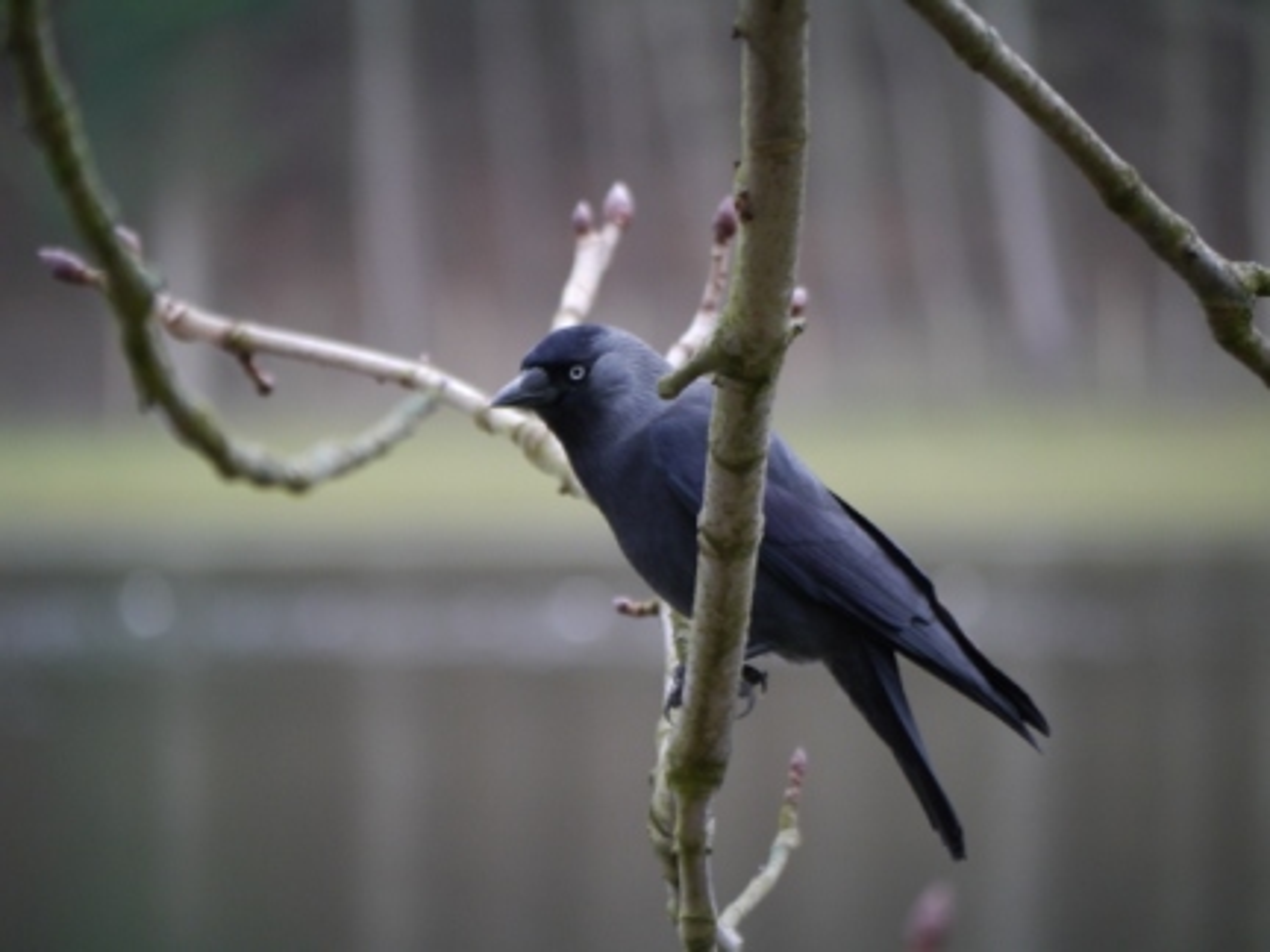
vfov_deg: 4.5
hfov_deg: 6.0
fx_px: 12180
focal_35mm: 332
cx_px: 635
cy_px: 476
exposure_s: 1/320
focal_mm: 166
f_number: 5.3
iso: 800
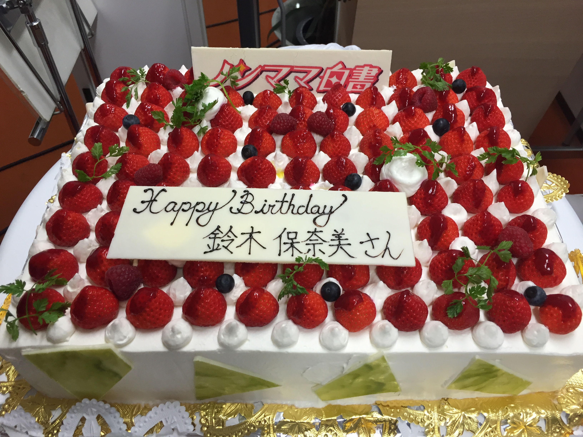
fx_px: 488
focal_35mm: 29
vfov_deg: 48.2
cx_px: 292
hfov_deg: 61.7
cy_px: 218
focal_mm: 4.15
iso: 40
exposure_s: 1/30
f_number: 2.2
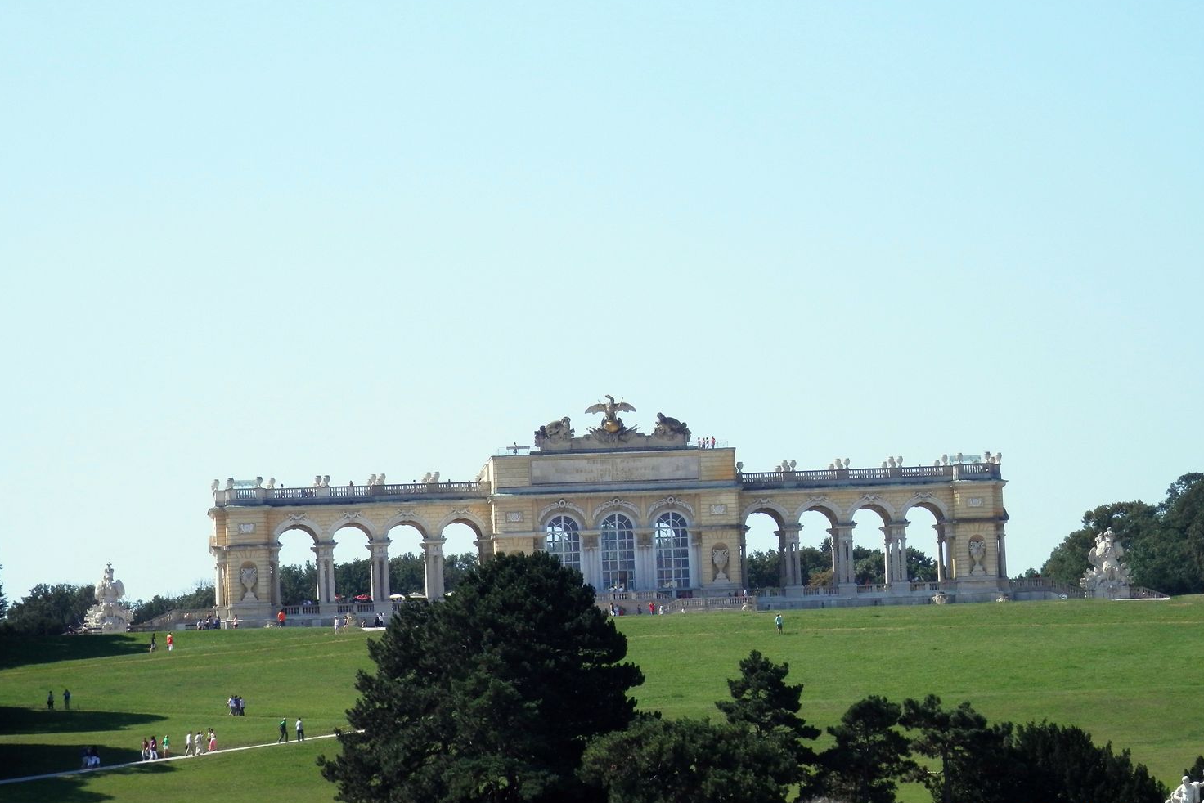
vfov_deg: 7.2
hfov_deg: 10.8
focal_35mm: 191
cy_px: 440
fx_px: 6389
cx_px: 558
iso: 80
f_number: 5.7
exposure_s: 1/400
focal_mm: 30.2
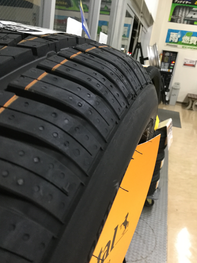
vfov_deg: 58.4
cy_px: 132
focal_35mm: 31
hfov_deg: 45.4
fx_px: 235
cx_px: 98
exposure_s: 1/30
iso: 160
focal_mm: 3.3
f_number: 2.4
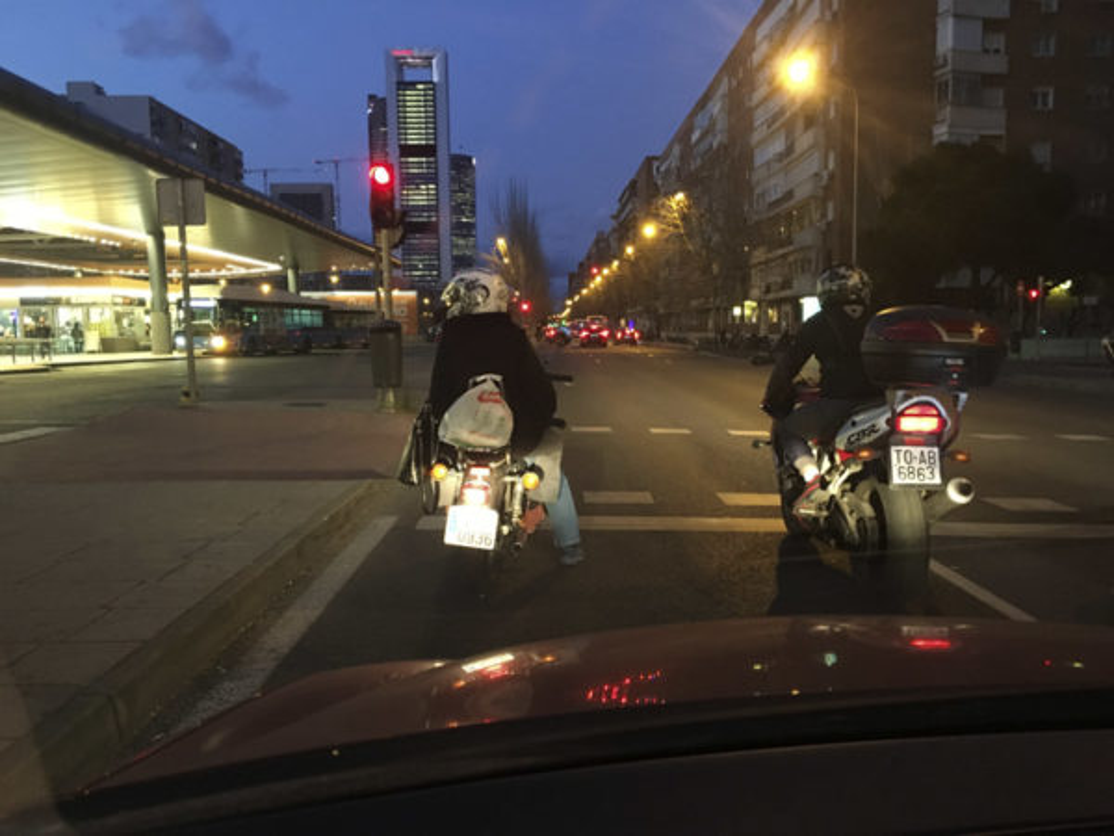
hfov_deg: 61.7
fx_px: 933
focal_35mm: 29
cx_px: 557
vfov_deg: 48.2
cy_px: 418
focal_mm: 4.15
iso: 250
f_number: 2.2
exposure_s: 1/17
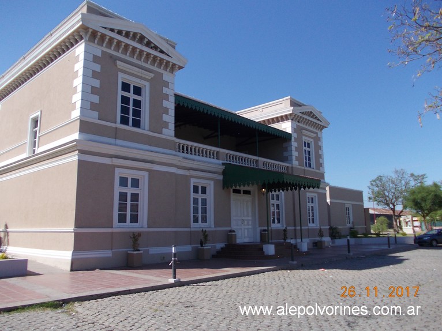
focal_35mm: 28
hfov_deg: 63.5
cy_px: 166
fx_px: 357
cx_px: 221
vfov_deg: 49.7
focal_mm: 4
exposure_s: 1/400
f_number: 5.4
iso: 80
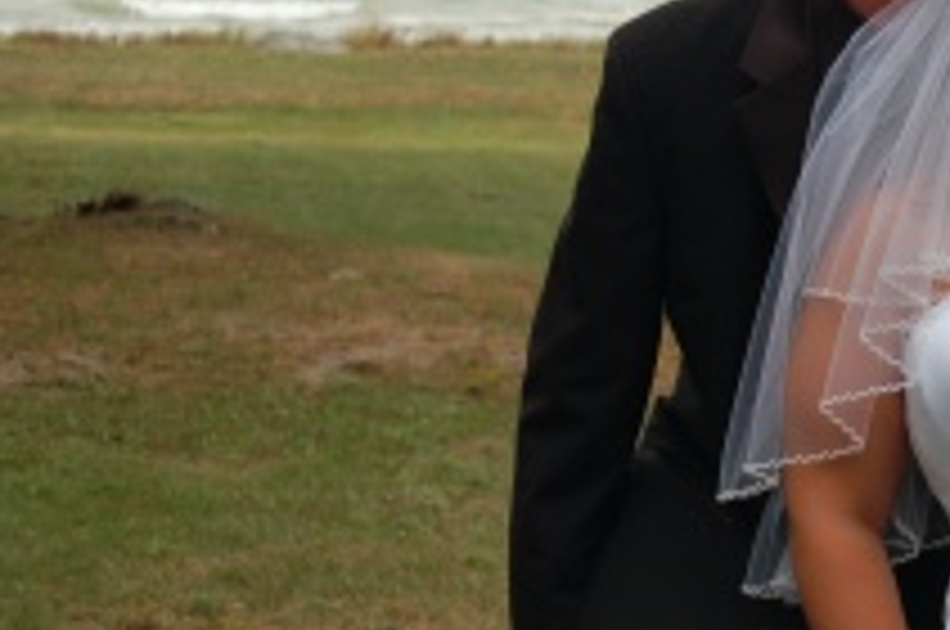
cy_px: 232
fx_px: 4216
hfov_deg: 12.7
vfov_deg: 8.5
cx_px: 977
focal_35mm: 160
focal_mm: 50
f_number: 5.6
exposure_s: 1/125
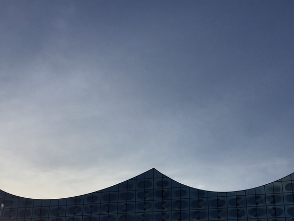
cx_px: 161
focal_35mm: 52
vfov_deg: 27.1
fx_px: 442
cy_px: 197
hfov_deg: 36.8
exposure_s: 1/4405
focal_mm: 4.15
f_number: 2.2
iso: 32
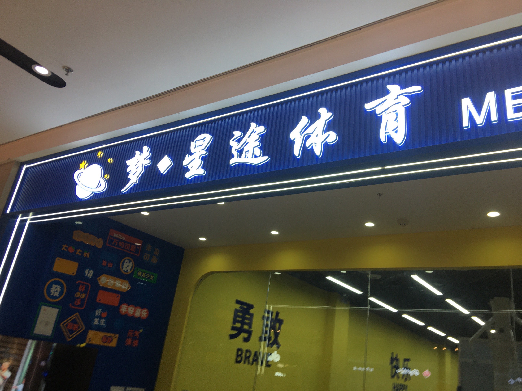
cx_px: 261
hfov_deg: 61.7
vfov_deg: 48.2
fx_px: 437
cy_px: 196
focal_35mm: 29
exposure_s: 1/100
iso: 32
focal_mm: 4.15
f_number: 2.2
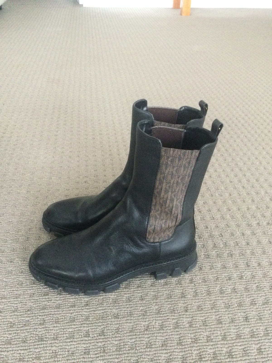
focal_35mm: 31
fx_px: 325
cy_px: 182
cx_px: 136
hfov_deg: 45.4
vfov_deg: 58.4
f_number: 2.4
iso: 250
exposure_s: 1/17
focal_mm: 3.3
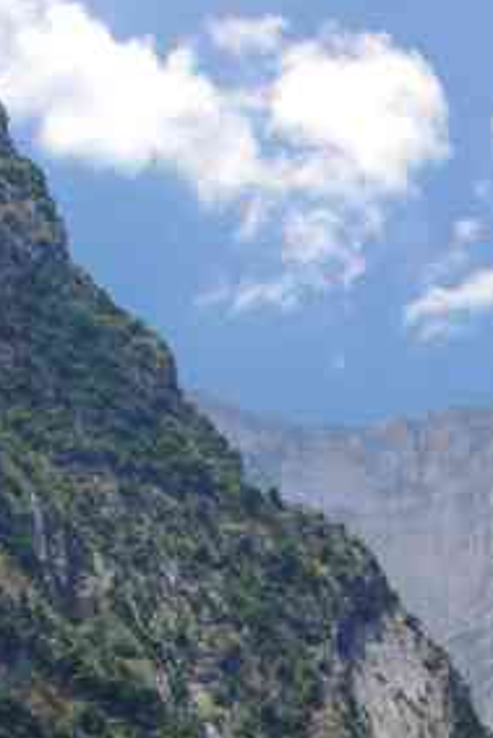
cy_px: 1295
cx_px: 608
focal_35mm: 142
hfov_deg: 9.5
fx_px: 2918
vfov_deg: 13.1
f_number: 11
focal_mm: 26.9
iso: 200
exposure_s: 1/60
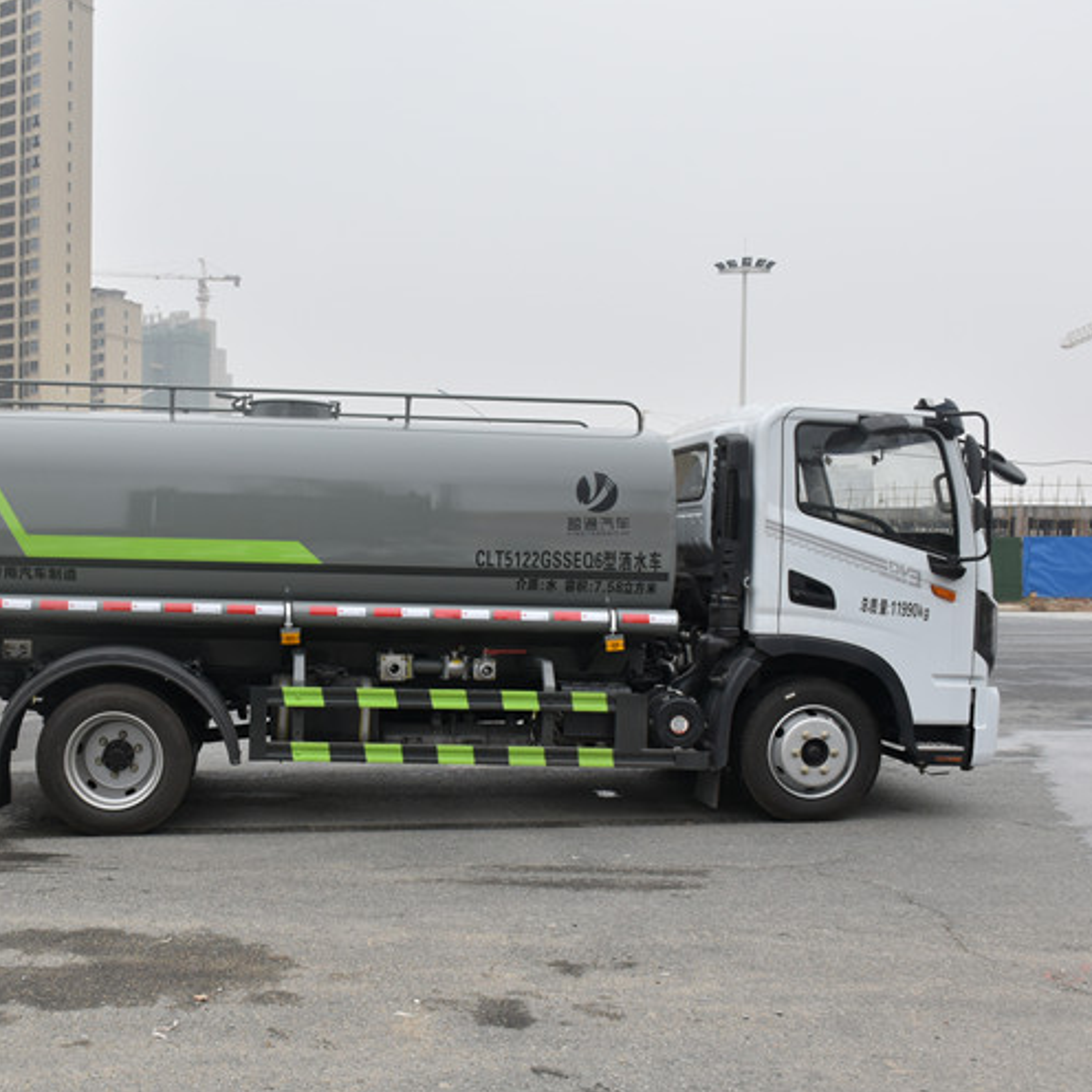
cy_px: 578
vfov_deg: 44.9
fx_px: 1321
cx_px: 350
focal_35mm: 37
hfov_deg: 44.2
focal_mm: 18
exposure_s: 1/250
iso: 200
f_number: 7.1
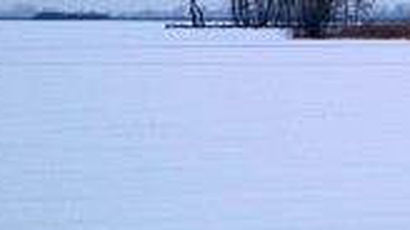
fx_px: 2901
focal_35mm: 267
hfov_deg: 8.0
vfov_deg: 4.5
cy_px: -4
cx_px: 545
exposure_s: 1/60
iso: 100
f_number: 4
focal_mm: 62
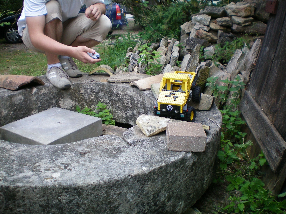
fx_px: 314
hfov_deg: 49.0
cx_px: 143
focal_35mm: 38
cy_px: 107
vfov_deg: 37.7
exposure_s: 1/200
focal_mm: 6.3
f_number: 3.1
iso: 64
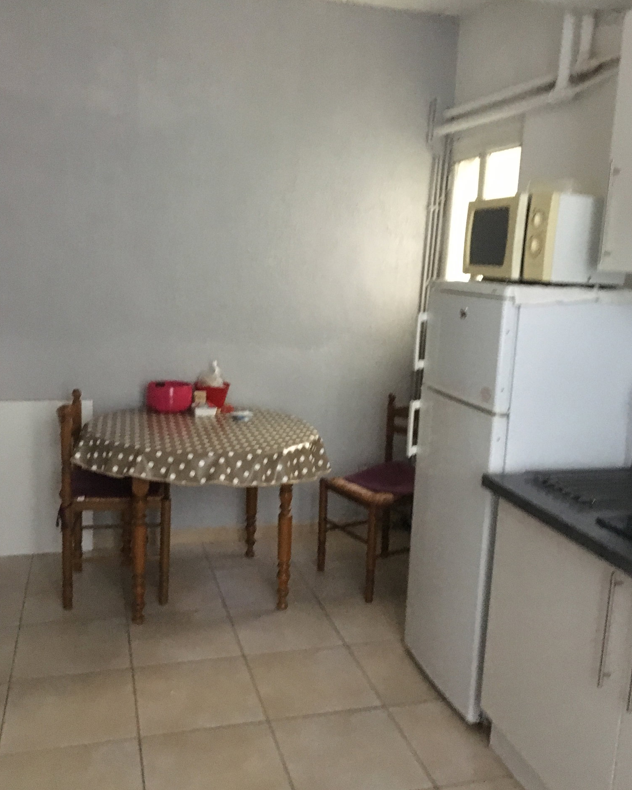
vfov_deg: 55.7
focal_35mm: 32
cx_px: 323
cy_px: 392
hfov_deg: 45.8
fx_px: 748
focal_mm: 4.15
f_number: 2.2
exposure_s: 1/17
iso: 400
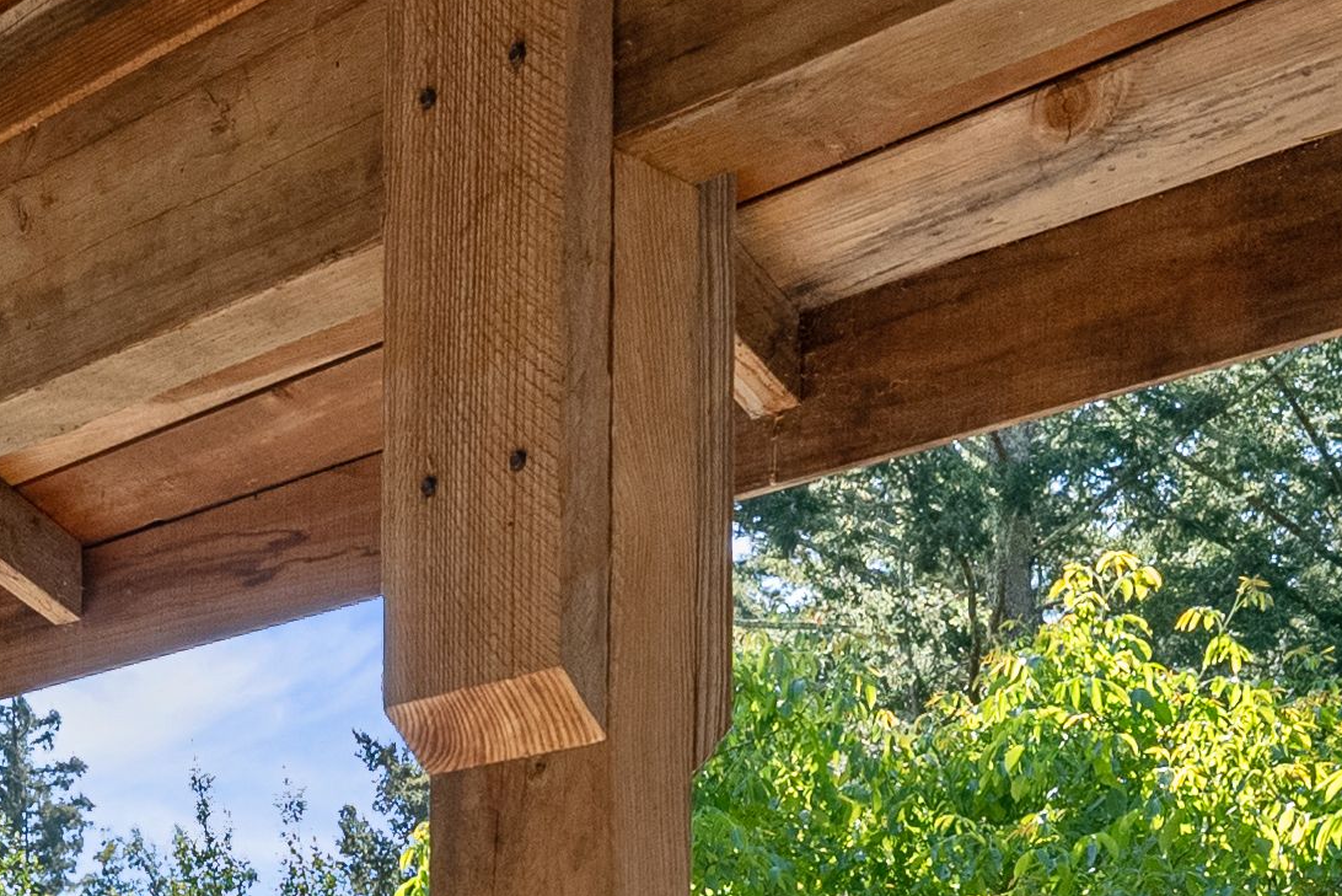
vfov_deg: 18.2
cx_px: 6
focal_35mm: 66
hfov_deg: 28.6
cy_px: 1370
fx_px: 2461
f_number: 8
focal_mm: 17
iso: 640
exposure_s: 1/250
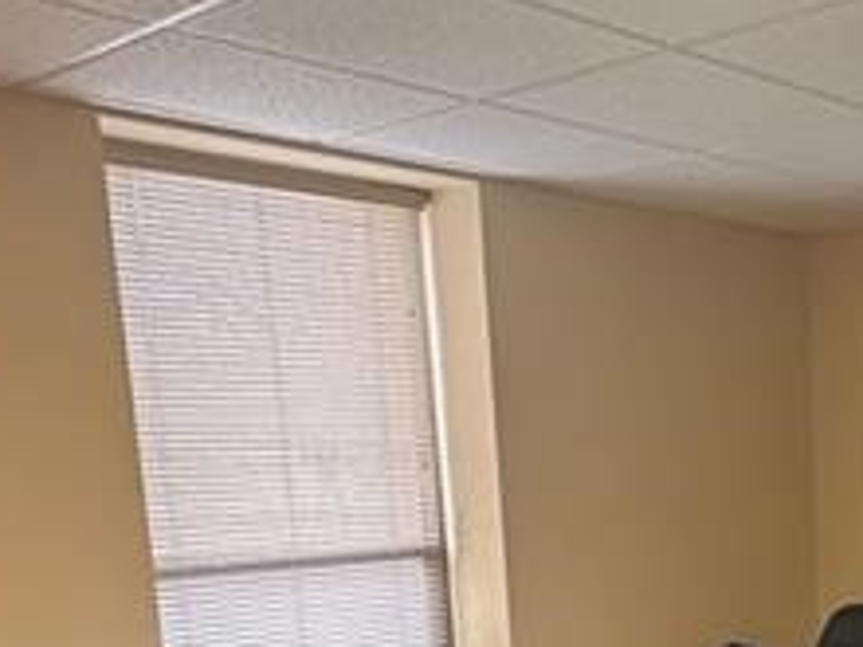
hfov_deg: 32.9
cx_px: 949
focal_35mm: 51
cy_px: 667
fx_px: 1271
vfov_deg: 26.8
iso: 200
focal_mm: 2.22
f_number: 2.2
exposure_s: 1/60
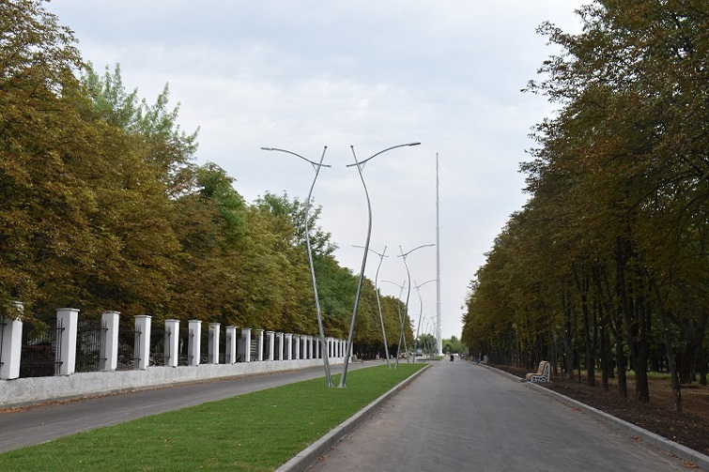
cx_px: 354
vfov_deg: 29.9
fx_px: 886
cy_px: 236
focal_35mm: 45
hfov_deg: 43.6
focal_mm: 30
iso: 200
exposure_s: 1/320
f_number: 9
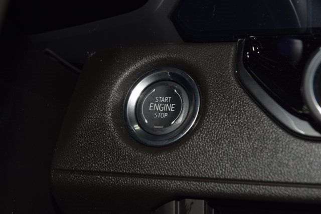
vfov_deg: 13.0
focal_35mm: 105
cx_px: 160
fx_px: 936
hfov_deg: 19.5
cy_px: 107
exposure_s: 1/125
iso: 100
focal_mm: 70
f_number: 8
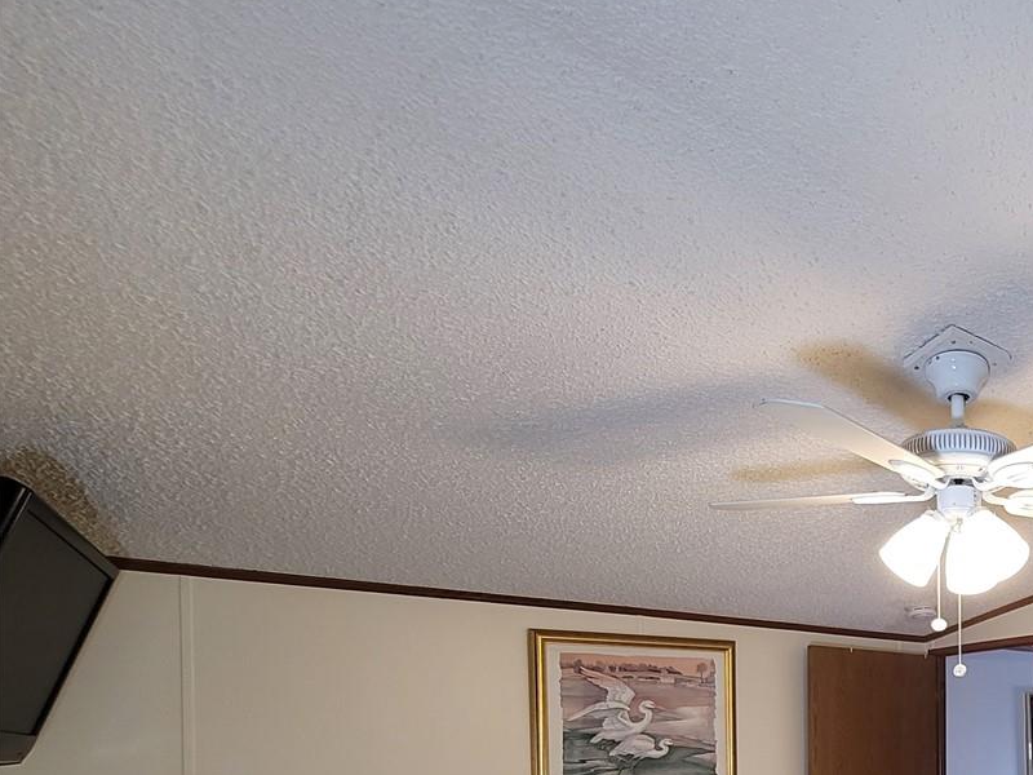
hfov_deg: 53.3
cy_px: 739
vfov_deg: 46.3
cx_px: 1028
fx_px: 776
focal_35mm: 26
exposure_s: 1/60
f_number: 2.2
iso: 125
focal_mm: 2.2
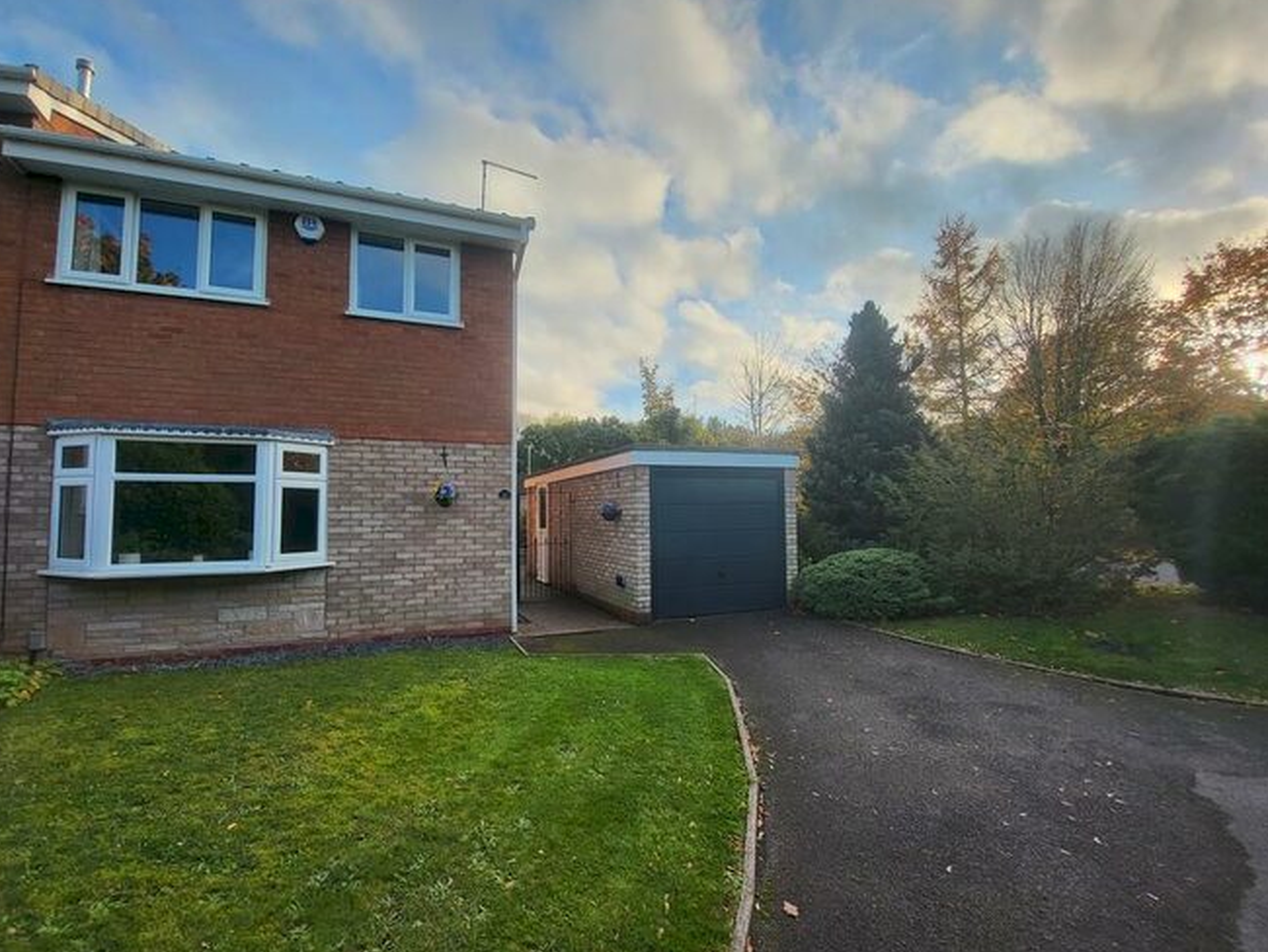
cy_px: 485
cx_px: 589
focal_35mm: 14
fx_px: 513
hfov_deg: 101.9
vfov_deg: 85.7
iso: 32
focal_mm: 1.74
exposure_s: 1/373
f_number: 2.2
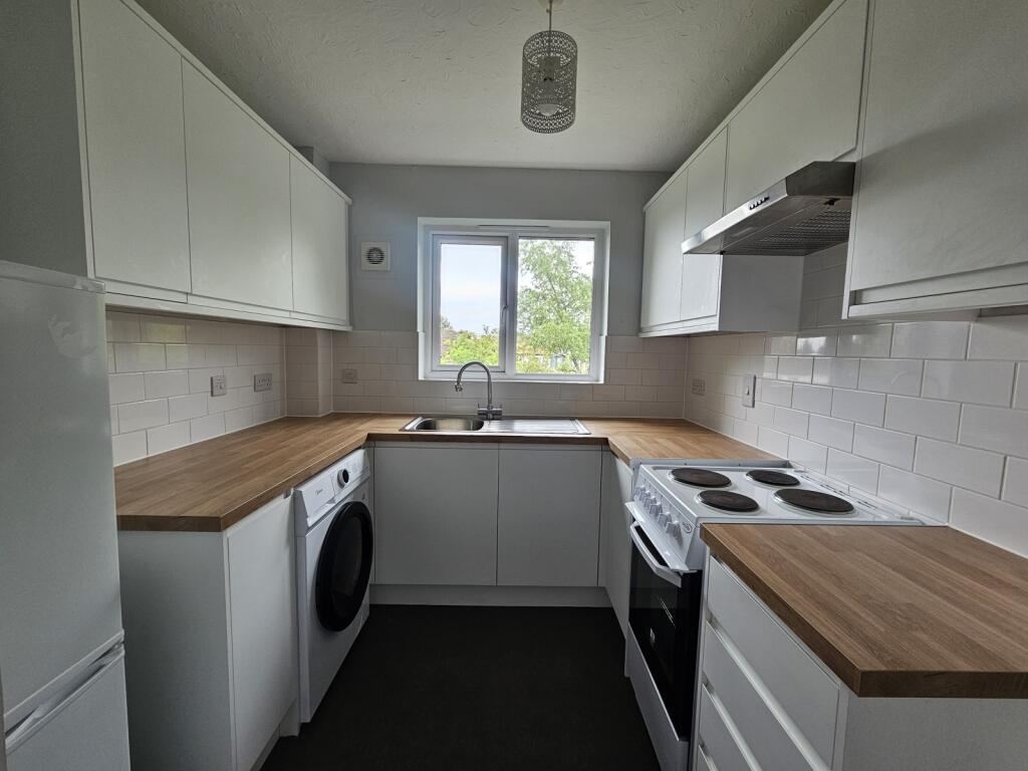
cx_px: 514
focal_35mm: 13
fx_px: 386
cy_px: 386
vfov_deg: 89.9
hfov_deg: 106.2
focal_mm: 2.2
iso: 80
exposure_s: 1/100
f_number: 2.2
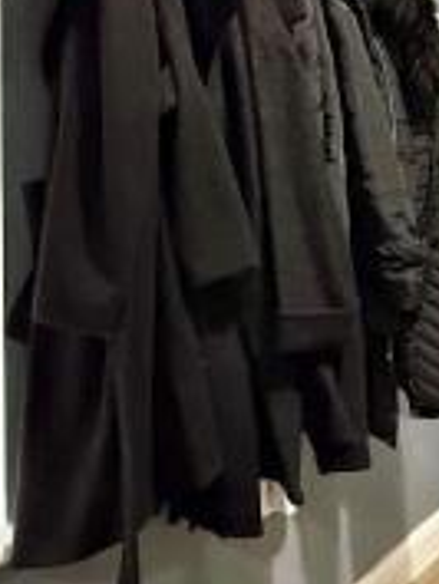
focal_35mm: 46
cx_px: 328
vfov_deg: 40.7
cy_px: 200
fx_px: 777
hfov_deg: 31.0
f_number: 2.2
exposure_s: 1/50
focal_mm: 2.22
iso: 800
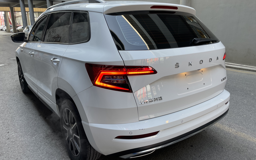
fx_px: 195
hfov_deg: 66.5
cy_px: 76
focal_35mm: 28
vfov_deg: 44.5
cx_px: 127
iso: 40
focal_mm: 4.2
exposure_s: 1/121
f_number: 1.6
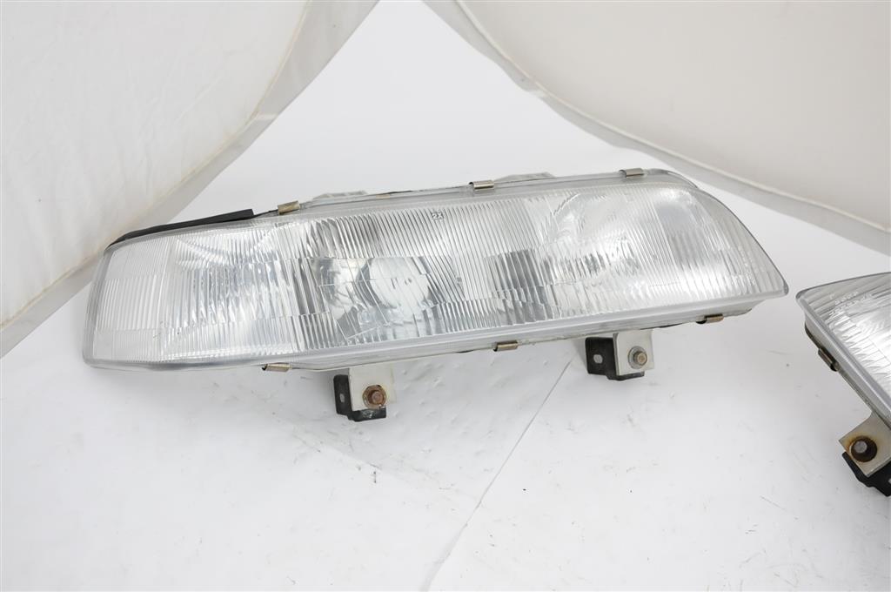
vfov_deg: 36.8
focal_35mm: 36
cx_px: 446
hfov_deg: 53.2
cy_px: 296
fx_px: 890
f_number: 5
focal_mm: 24
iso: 1600
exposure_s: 1/40
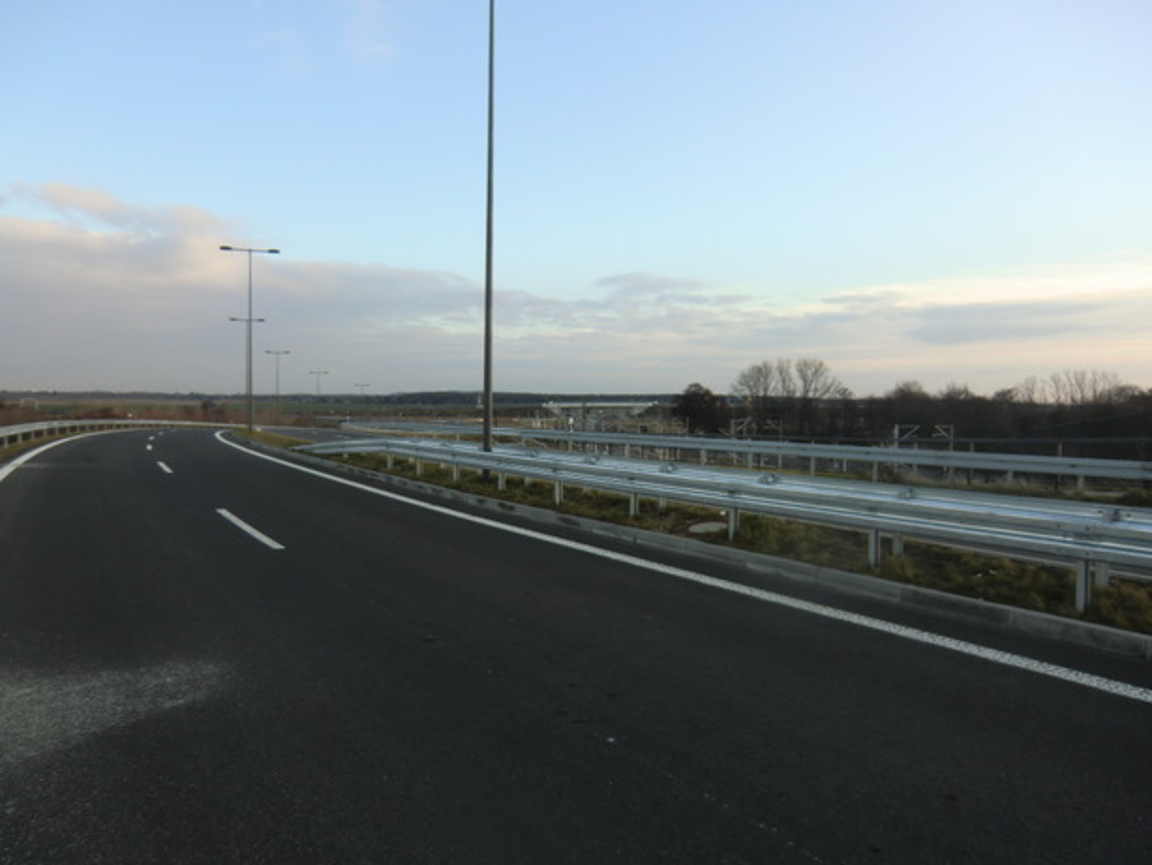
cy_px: 439
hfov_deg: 69.4
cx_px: 580
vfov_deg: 54.9
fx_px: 832
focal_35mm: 25
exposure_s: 1/160
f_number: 3.2
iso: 64
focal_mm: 4.3
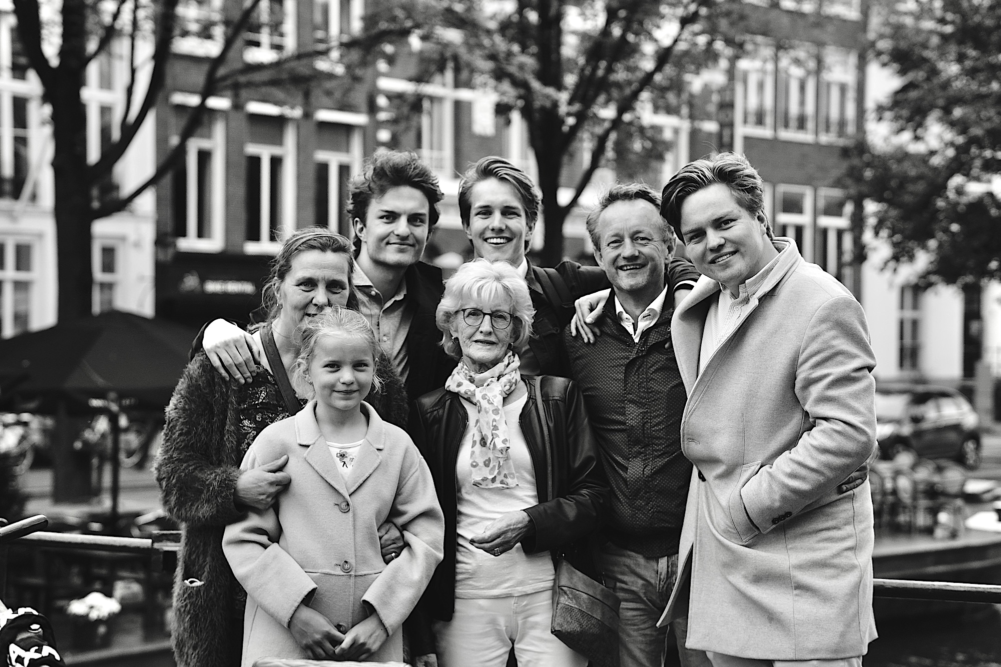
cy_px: 334
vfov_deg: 16.3
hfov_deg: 24.2
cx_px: 500
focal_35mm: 84
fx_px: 2335
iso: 320
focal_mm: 56
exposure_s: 1/800
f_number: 2.8
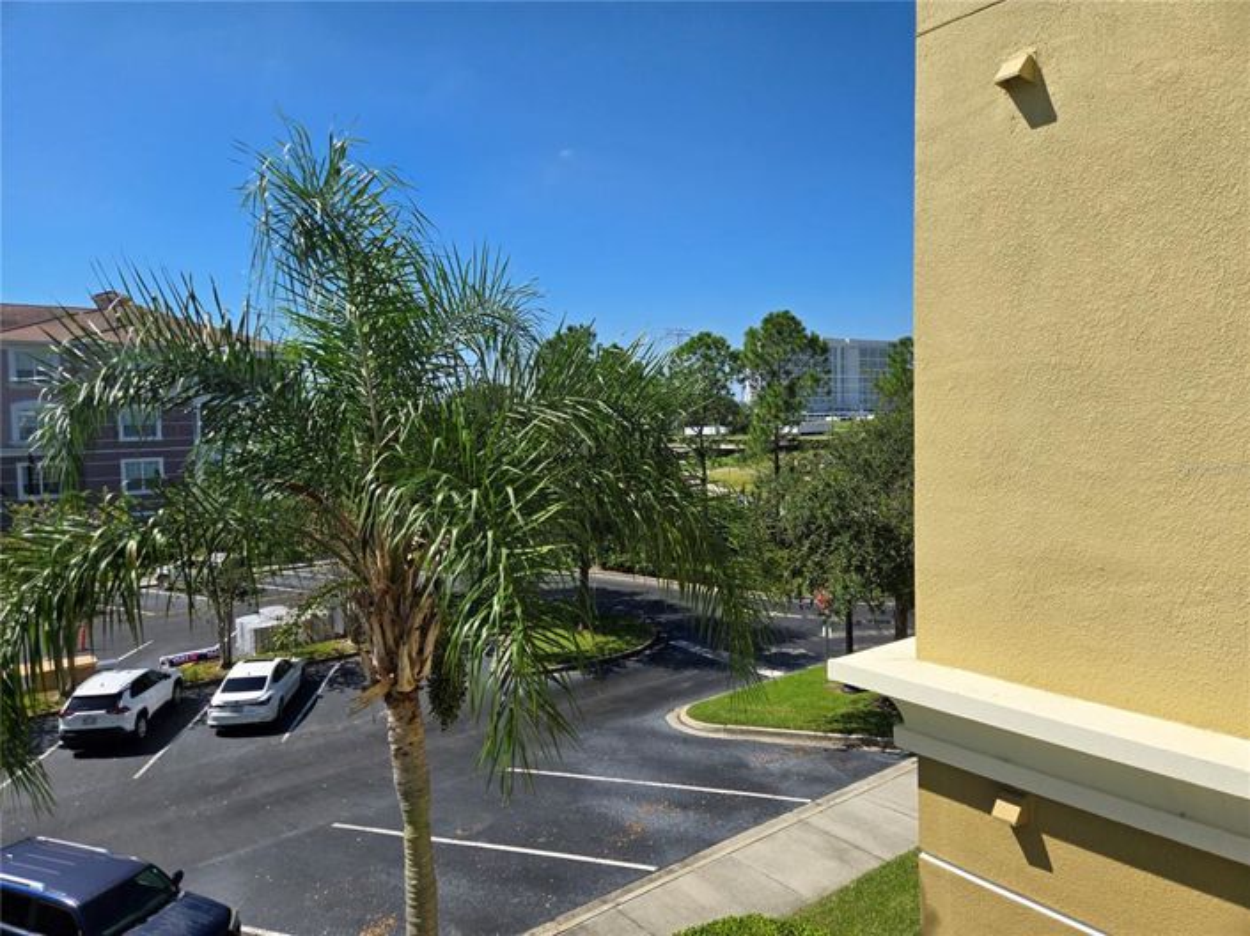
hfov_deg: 74.0
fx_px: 830
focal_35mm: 23
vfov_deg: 58.8
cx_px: 625
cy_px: 468
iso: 25
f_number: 1.8
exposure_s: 1/2169
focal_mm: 5.4
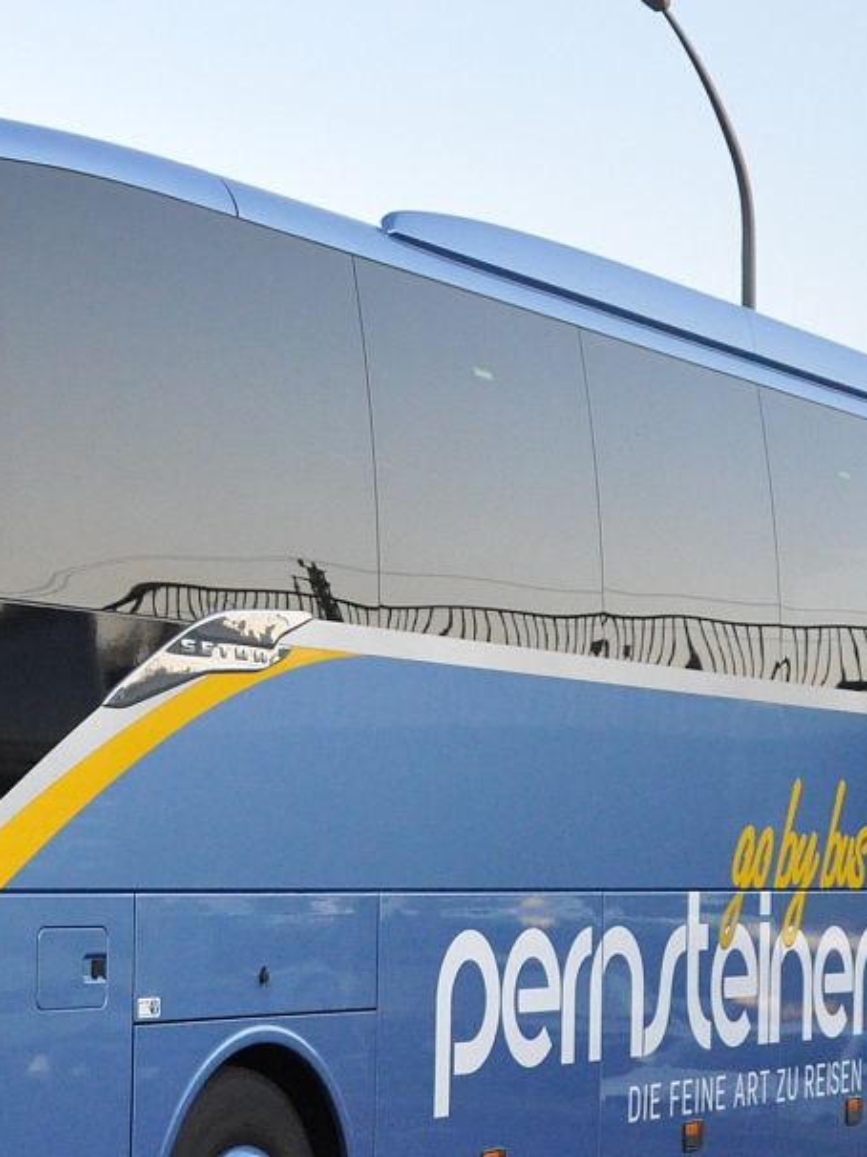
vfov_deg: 19.4
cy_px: 756
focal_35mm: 101
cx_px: -60
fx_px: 3375
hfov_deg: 14.3
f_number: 4.2
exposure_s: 1/400
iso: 1600
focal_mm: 30
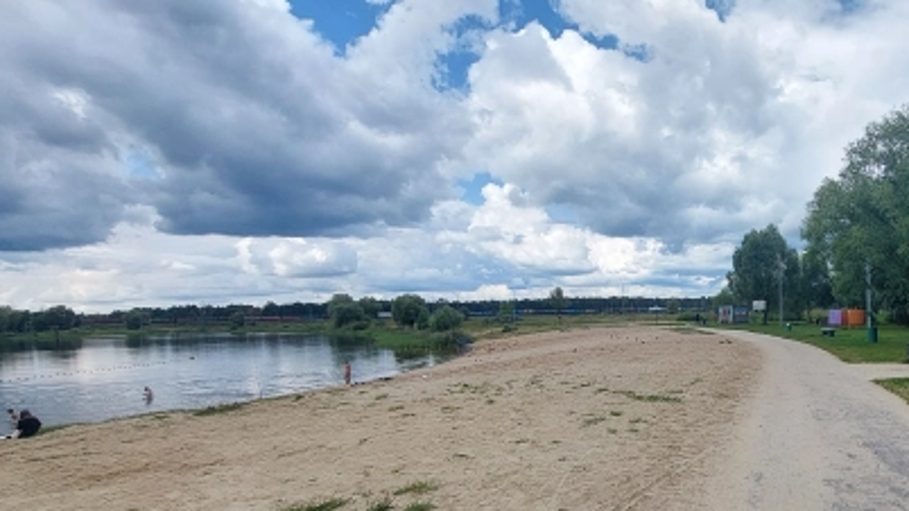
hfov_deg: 76.1
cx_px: 667
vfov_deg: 50.3
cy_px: 353
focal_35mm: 22
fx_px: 530
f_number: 2.2
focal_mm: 1.74
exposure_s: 1/776
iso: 40
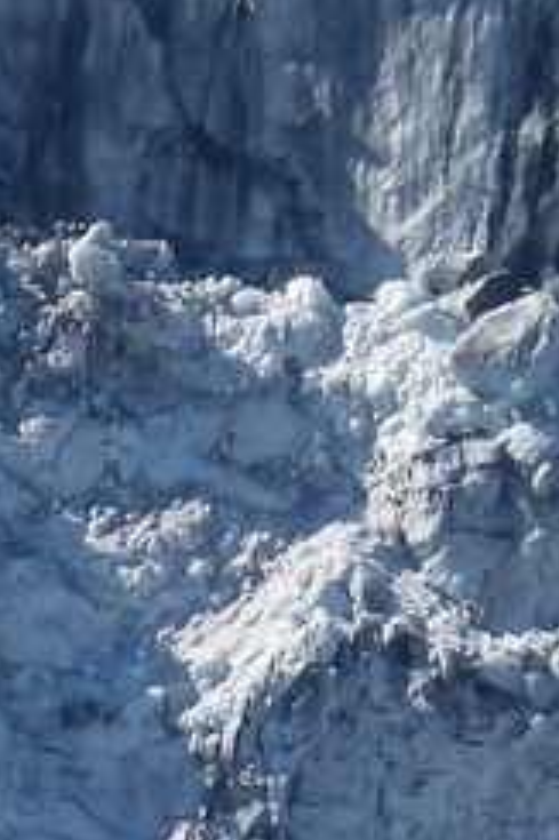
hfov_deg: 0.6
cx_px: -1464
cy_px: 624
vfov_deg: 0.9
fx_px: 50774
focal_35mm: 2177
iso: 100
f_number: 5
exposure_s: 1/800
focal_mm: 71.4
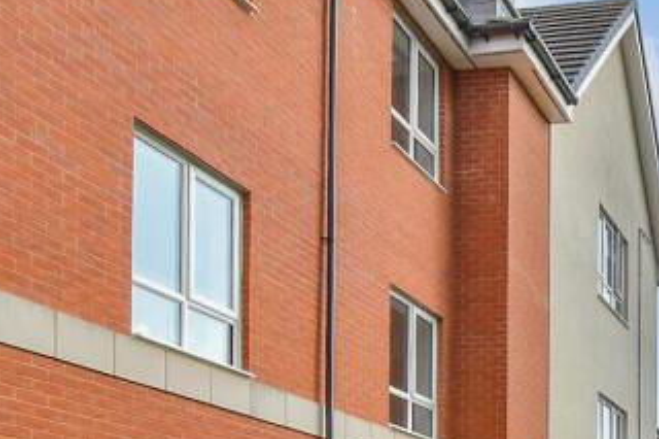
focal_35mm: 48
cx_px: 725
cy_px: 611
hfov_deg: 35.2
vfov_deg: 23.7
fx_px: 878
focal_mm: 10
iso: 160
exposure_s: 1/125
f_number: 8
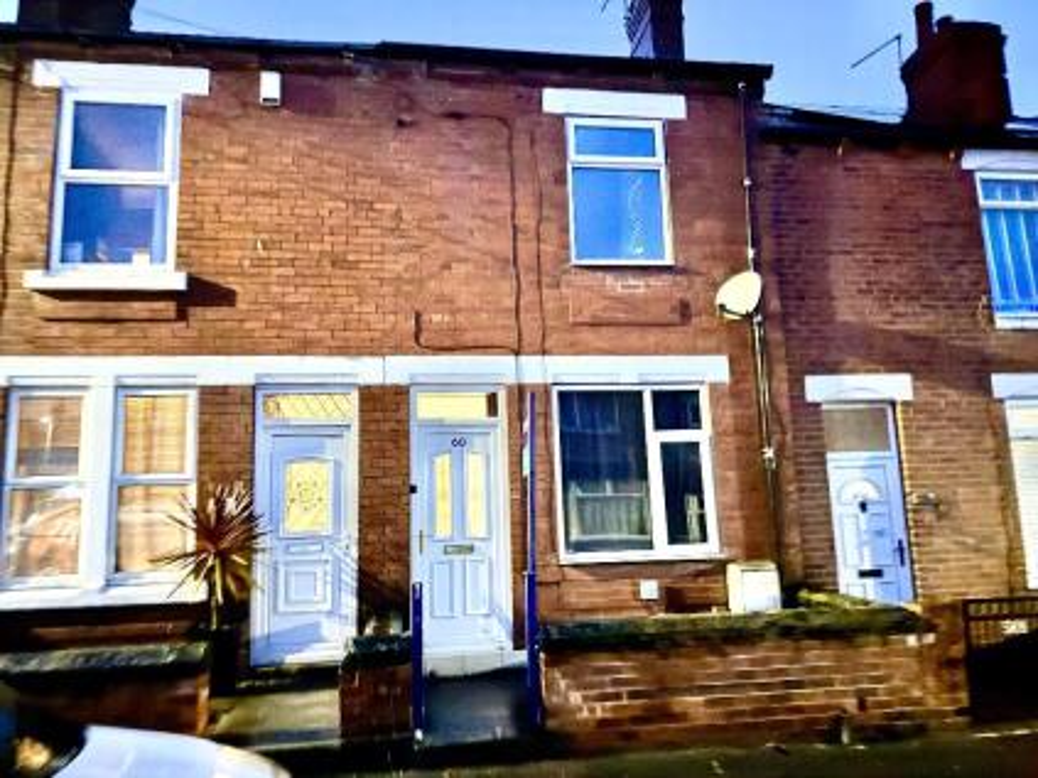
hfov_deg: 71.6
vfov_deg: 56.8
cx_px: 519
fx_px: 719
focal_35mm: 24
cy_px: 389
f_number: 1.78
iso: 2000
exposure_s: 1/9
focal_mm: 6.76
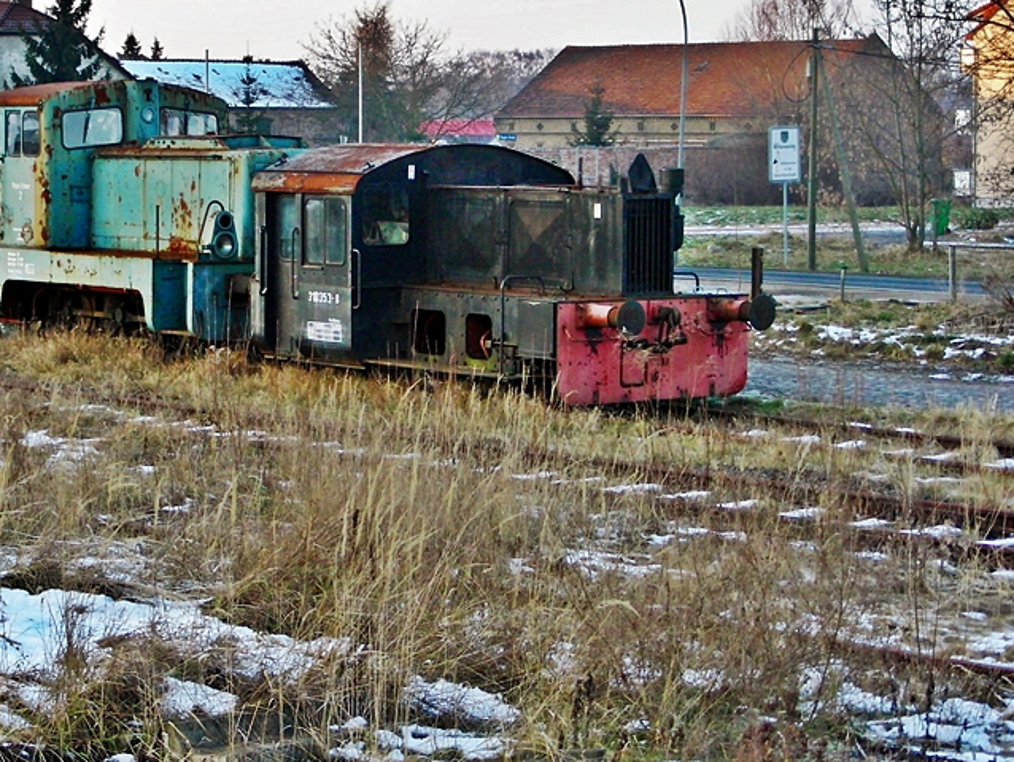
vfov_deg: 14.9
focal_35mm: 99
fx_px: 2901
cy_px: 321
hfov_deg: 19.8
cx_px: 381
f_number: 3.5
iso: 50
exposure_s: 1/85.4
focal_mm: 13.2
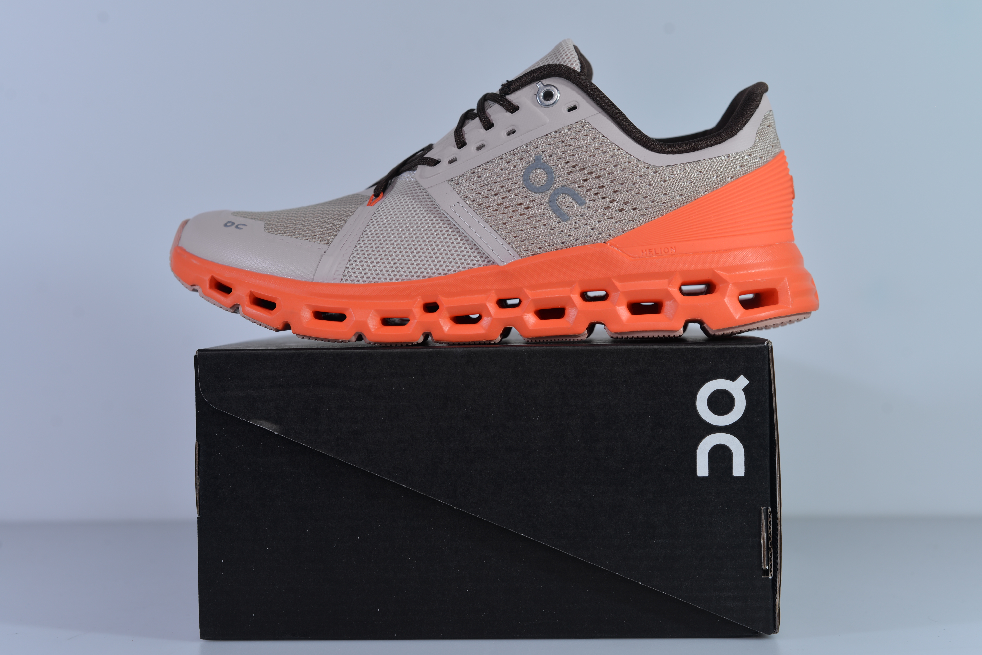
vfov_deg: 27.0
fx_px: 1364
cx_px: 491
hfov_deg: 39.6
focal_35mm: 50
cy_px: 328
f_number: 5.6
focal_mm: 50
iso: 100
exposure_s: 1/320
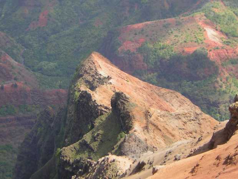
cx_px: 119
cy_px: 90
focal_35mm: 81
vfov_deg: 18.2
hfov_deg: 24.1
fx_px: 557
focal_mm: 10.6
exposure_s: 1/174
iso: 50
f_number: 4
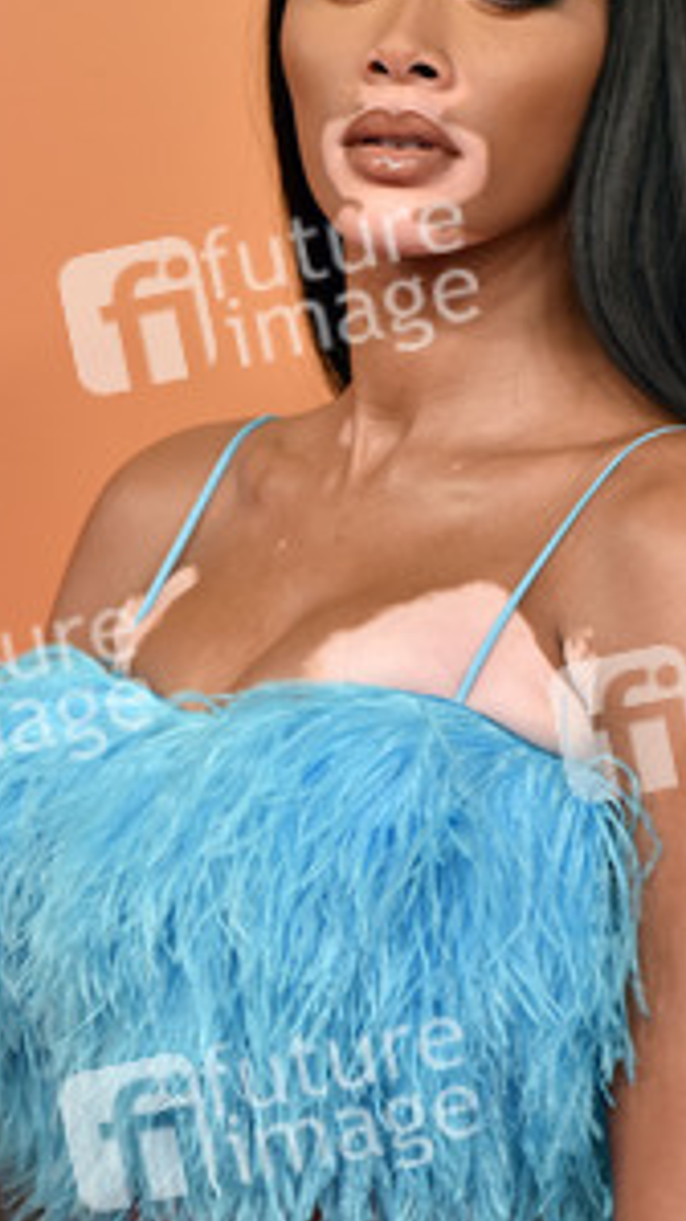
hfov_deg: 5.1
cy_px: 502
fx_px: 7703
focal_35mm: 238
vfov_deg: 9.1
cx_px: 388
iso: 2000
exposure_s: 1/200
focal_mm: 170
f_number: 5.6
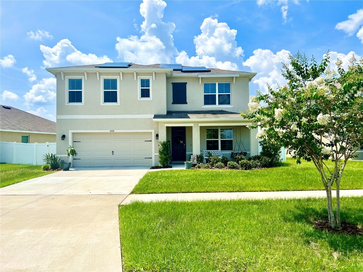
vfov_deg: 53.1
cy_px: 136
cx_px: 182
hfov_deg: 67.3
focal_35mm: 26
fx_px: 273
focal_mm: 5.7
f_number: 1.5
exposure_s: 1/6579
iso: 50
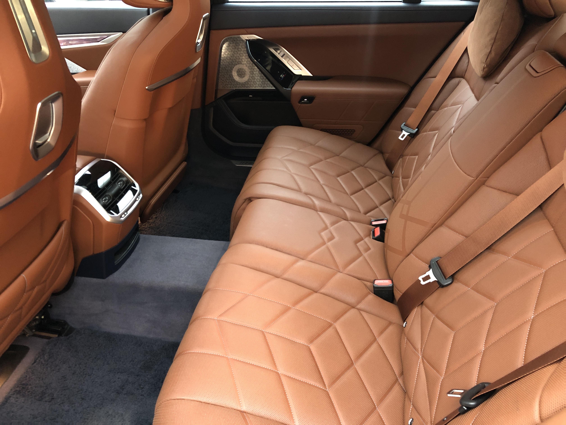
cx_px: 283
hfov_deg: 63.4
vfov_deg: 49.7
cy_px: 212
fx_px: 458
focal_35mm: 28
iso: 80
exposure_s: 1/8
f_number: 1.8
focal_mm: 4
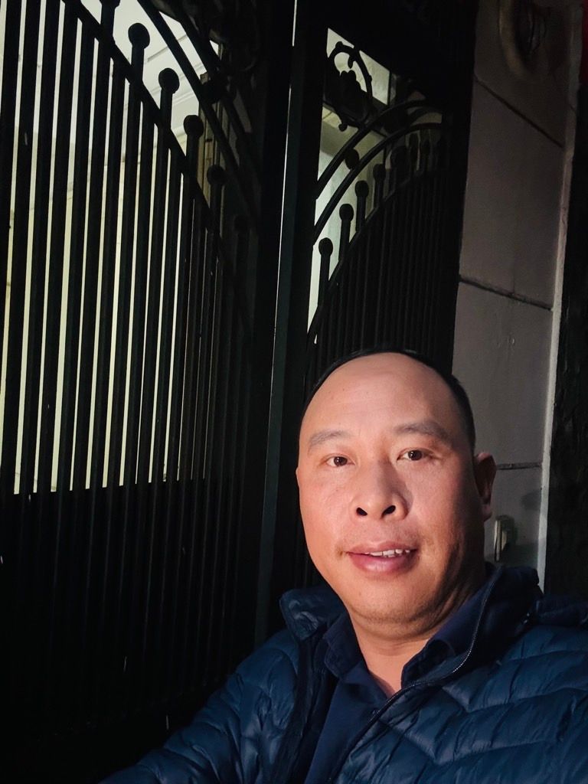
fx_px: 679
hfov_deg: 46.8
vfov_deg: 60.0
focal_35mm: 30
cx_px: 294
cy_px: 392
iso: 640
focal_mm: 2.69
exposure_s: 1/30
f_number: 1.9
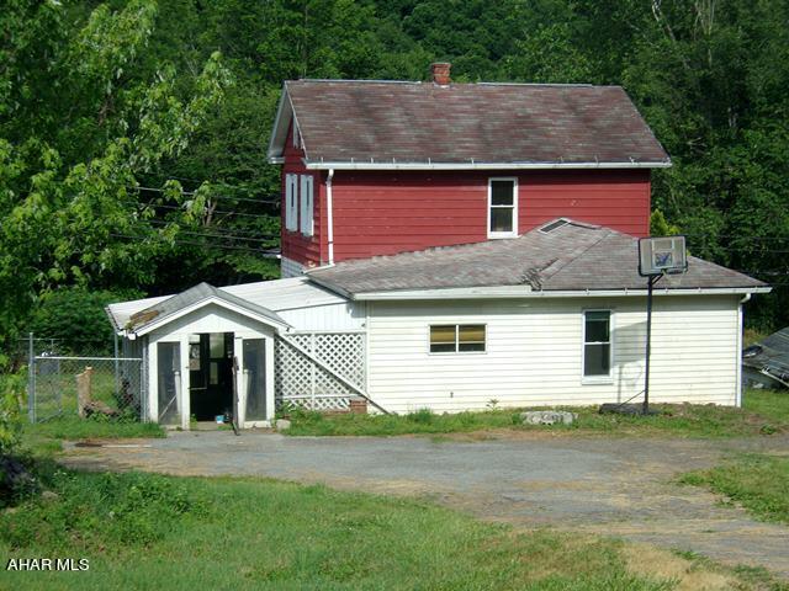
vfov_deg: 21.0
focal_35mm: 70
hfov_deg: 27.8
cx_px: 394
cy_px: 296
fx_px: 1596
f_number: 17.2
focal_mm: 12.5
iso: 80
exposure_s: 1/40
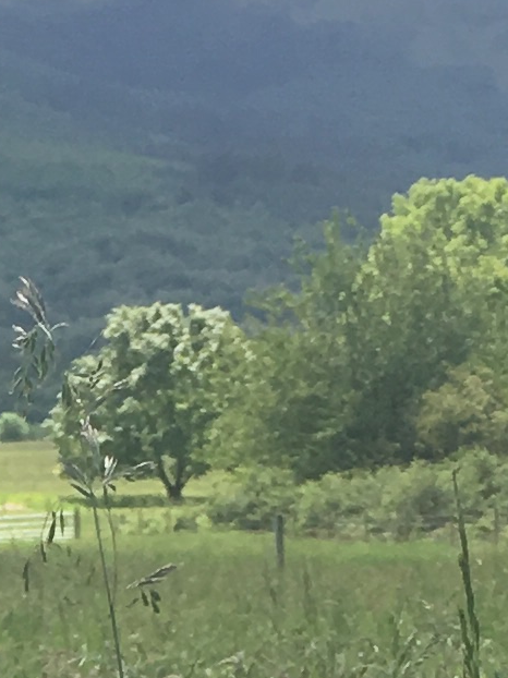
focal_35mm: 188
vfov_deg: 9.6
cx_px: -338
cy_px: 1497
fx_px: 3681
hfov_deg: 7.7
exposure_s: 1/549
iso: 25
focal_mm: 4.15
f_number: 2.2
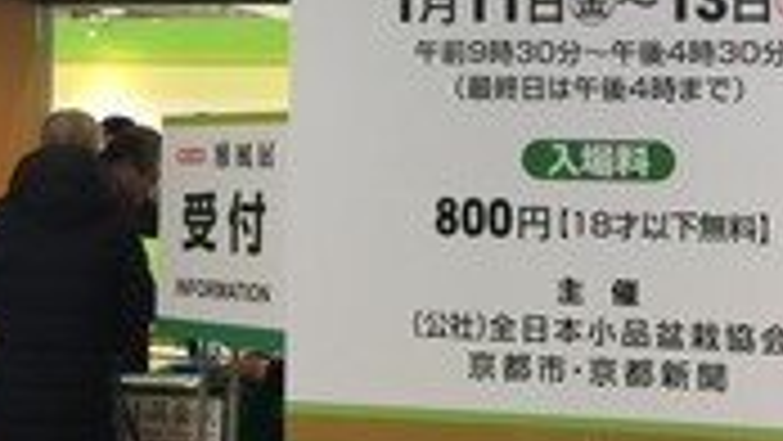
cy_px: 36
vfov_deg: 13.8
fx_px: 1807
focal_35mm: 87
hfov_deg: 24.4
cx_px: 297
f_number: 2.2
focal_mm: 4.15
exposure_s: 1/15
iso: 50
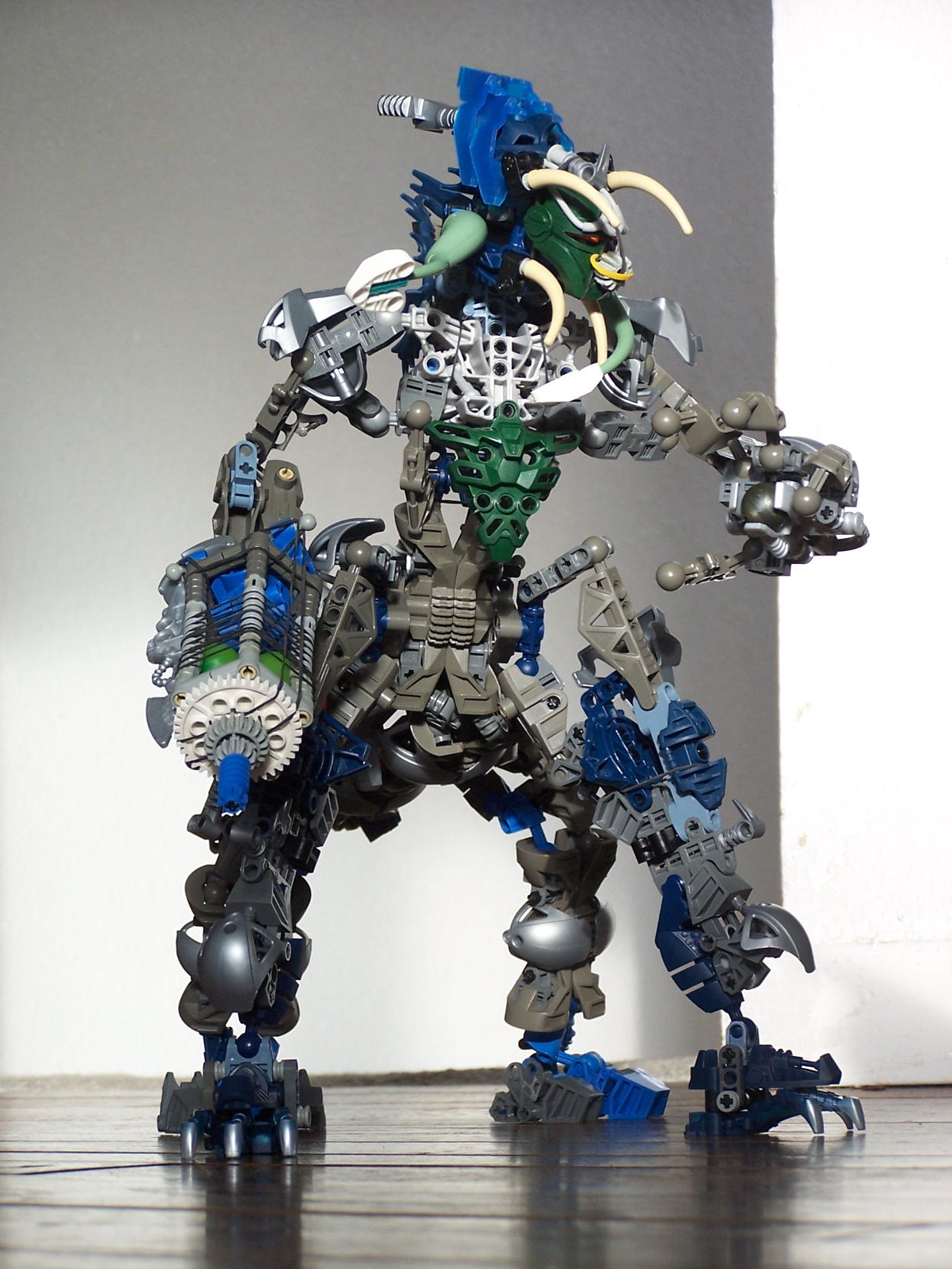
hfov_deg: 11.6
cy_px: 634
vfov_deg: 15.4
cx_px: 476
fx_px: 4694
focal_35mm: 128
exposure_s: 1/60
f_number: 3.2
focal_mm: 21.2
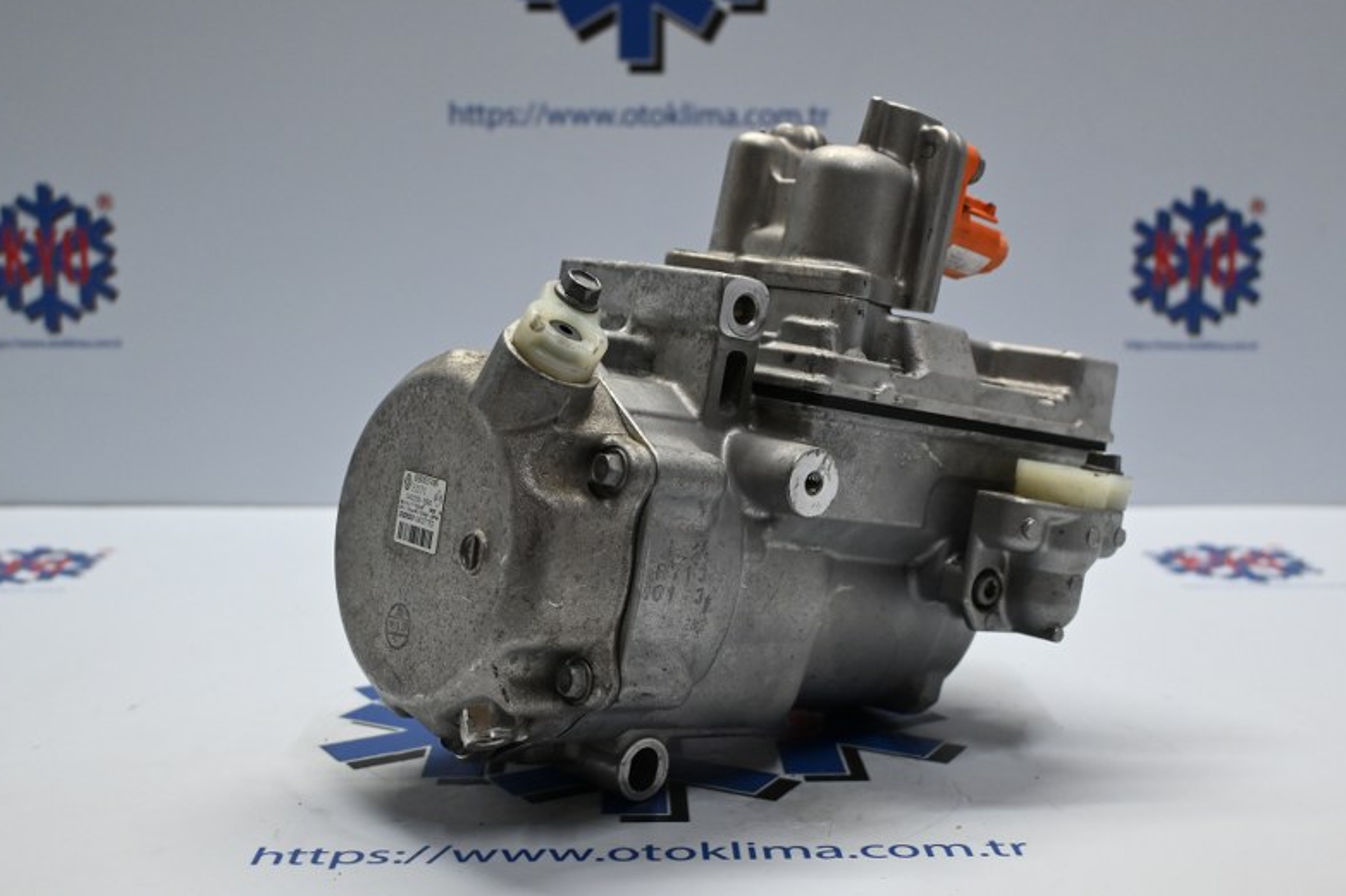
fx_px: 1664
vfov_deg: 30.2
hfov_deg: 44.0
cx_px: 670
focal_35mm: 45
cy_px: 439
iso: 1100
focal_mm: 29
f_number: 4.8
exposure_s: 1/125
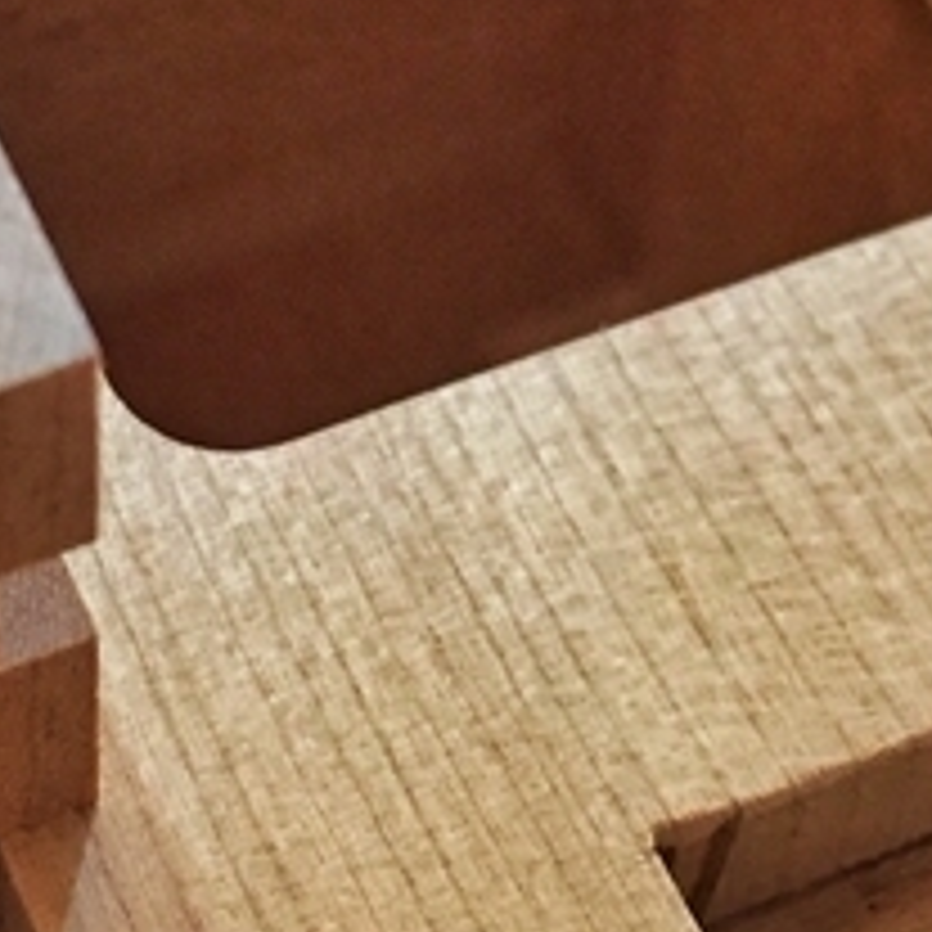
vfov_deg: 17.5
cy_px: 252
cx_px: 270
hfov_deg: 17.5
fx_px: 3016
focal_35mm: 99
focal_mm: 4.15
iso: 160
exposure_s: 1/30
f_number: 2.2
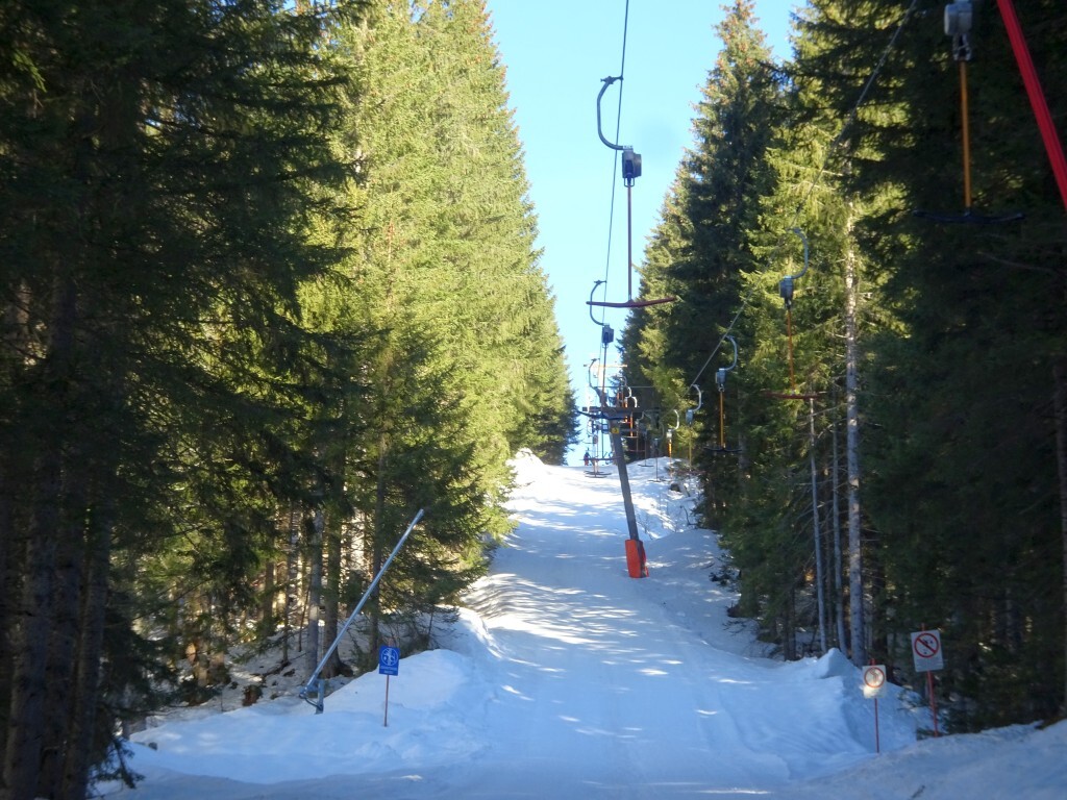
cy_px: 400
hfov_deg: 21.8
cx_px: 534
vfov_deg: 16.4
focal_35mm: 90
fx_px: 2774
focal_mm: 15.45
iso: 125
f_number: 5
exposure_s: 1/100
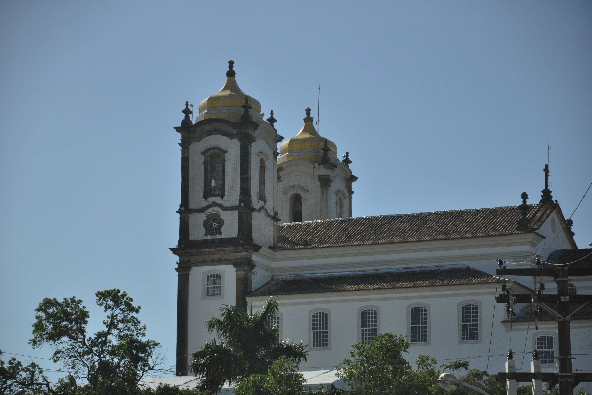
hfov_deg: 13.0
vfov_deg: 8.7
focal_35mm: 159
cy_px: 197
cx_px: 297
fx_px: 2606
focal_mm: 105
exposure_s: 1/4000
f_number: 5.6
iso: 640
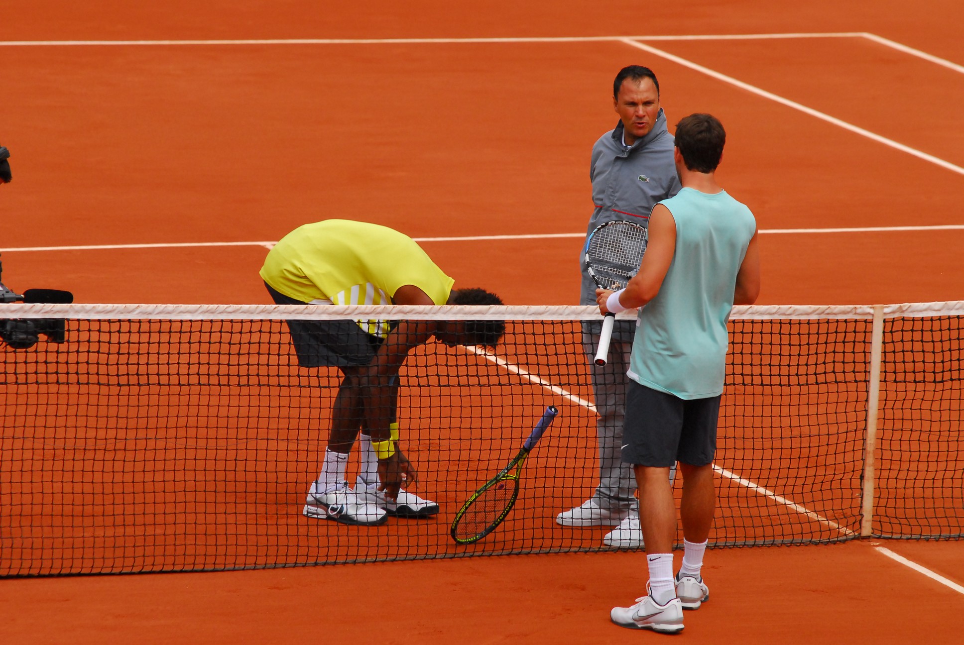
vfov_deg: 4.4
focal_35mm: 315
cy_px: 322
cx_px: 482
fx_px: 8445
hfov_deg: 6.5
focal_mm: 210
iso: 640
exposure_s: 1/3200
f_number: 5
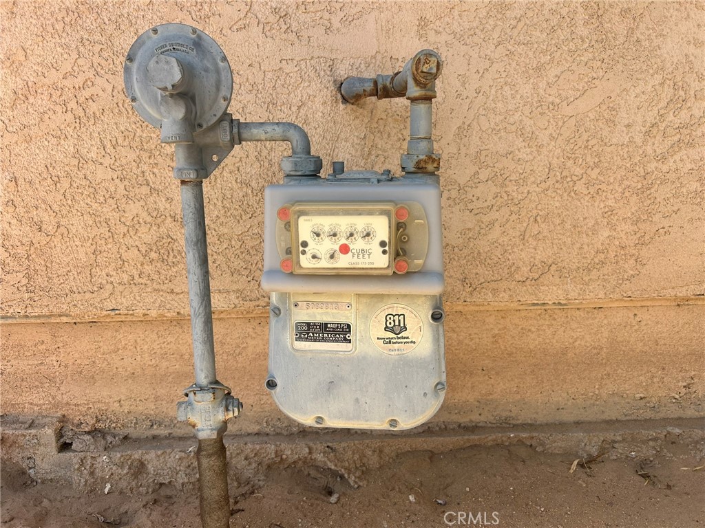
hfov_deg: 67.3
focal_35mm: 26
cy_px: 264
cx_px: 352
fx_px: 530
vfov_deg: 53.1
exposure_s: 1/2045
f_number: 1.5
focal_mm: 5.7
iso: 50
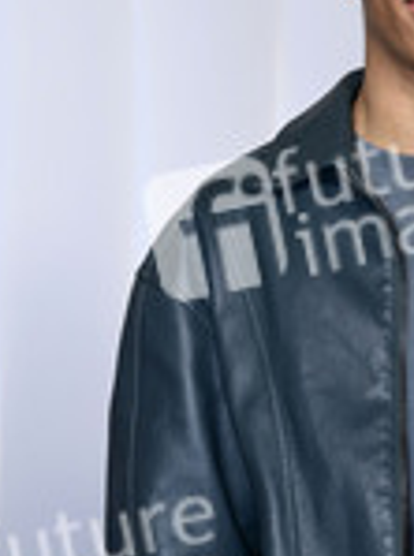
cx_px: 444
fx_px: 2899
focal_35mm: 181
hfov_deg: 8.1
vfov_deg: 10.9
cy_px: 399
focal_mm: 70
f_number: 5.6
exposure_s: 1/250
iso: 1000
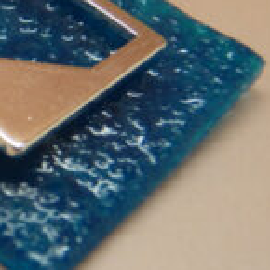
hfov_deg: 15.4
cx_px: -203
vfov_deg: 17.5
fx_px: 874
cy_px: 89
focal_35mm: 99
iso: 80
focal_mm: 4.8
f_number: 2.8
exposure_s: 1/60
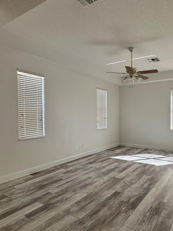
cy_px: 120
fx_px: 160
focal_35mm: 24
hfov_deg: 55.4
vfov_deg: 71.6
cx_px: 118
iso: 40
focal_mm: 2.22
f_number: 2.2
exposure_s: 1/101
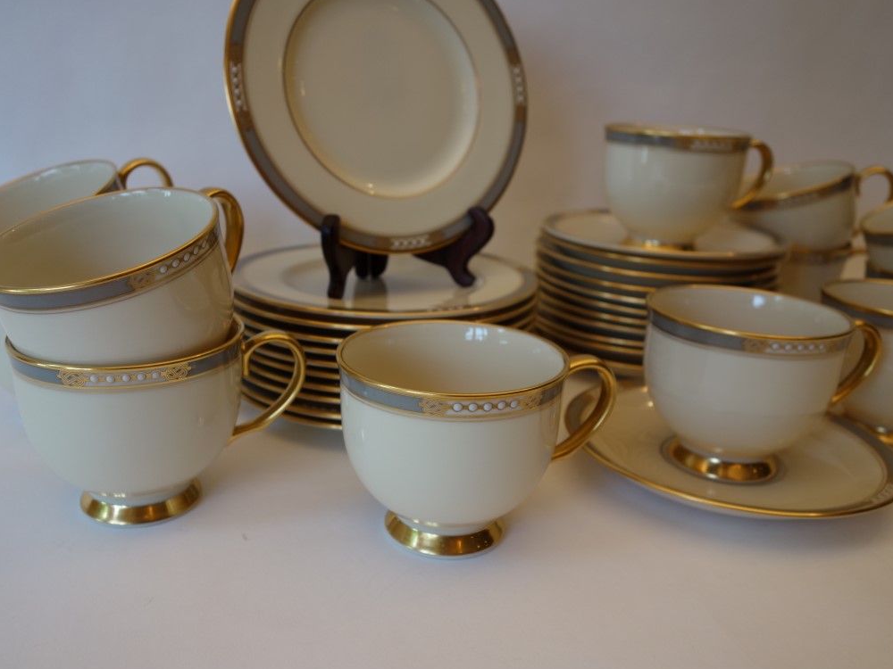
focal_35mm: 31
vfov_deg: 45.4
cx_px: 427
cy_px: 339
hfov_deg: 58.3
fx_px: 800
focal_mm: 10.4
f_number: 2.8
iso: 125
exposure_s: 1/100
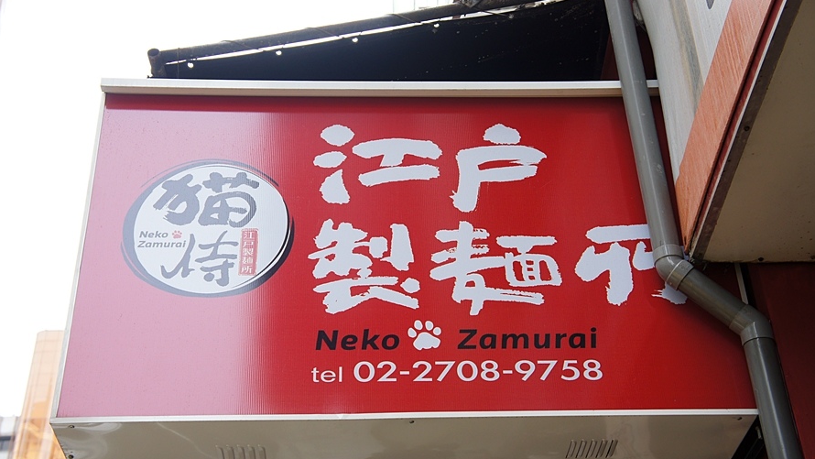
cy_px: 271
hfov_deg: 38.5
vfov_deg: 22.2
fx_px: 1167
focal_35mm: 54
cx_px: 411
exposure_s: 1/125
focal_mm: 34
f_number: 5
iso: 200
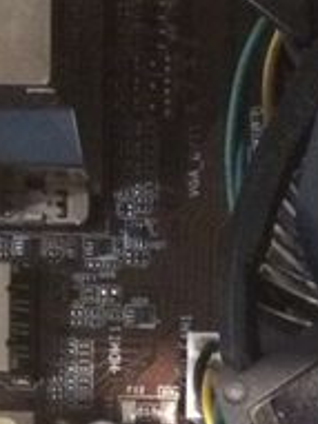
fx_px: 1864
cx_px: 578
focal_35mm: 152
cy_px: 717
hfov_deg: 9.3
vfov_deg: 12.1
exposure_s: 1/17
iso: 400
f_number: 2.2
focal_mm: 4.15
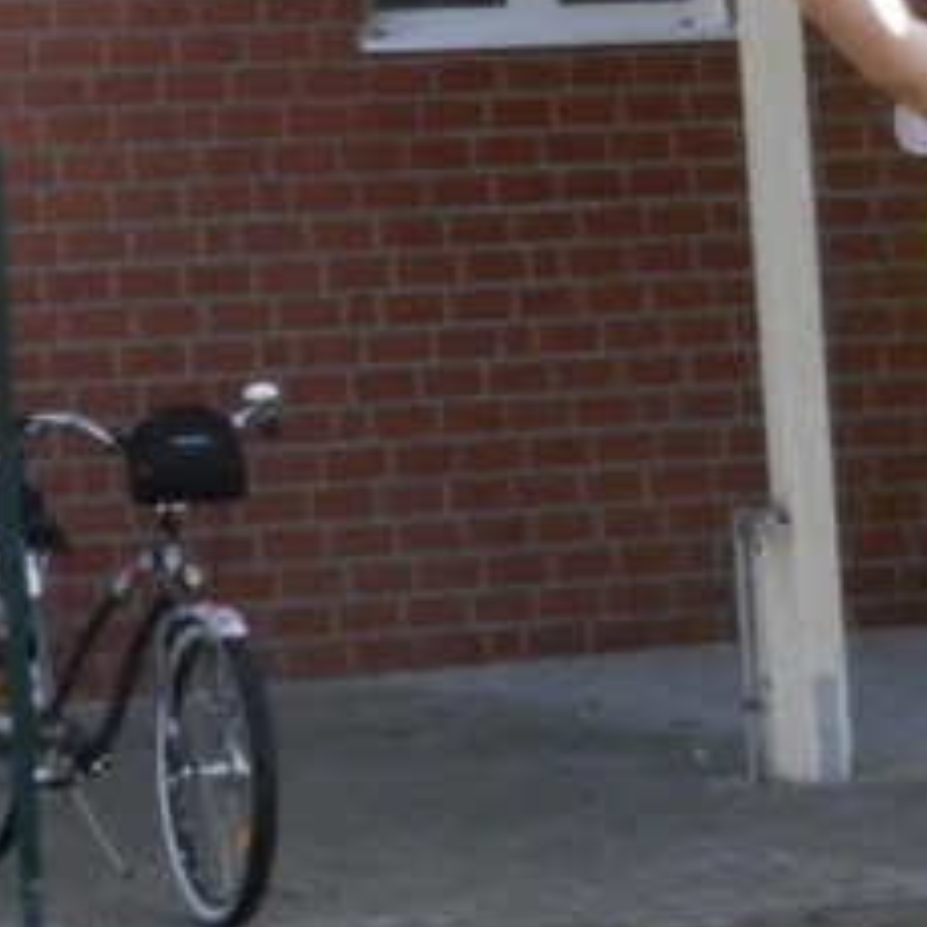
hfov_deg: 13.3
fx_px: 3939
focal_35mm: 130
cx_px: 24
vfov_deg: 13.3
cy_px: 73
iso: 800
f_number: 3.8
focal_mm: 5.9
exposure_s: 1/1250
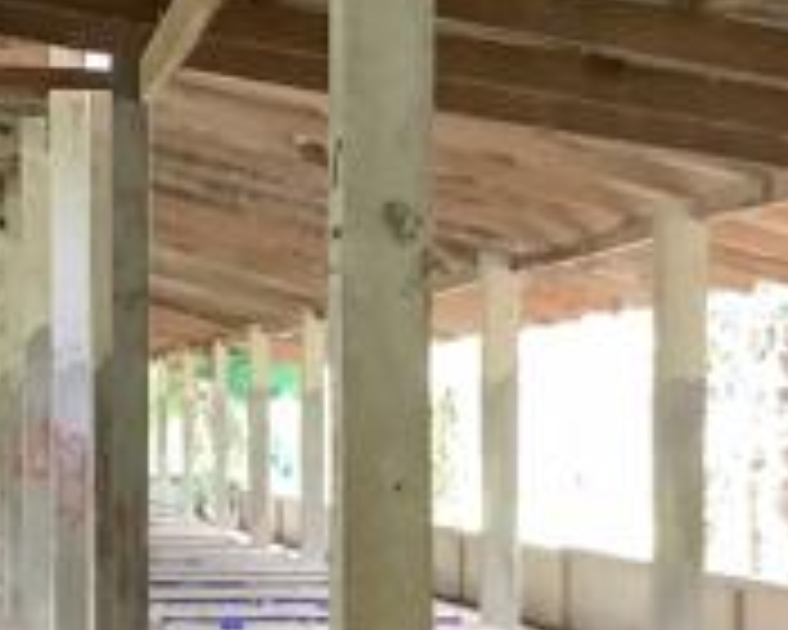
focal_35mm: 114
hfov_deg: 16.1
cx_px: -203
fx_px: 2659
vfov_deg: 13.4
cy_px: 596
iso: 320
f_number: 2.4
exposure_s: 1/50
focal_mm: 3.3
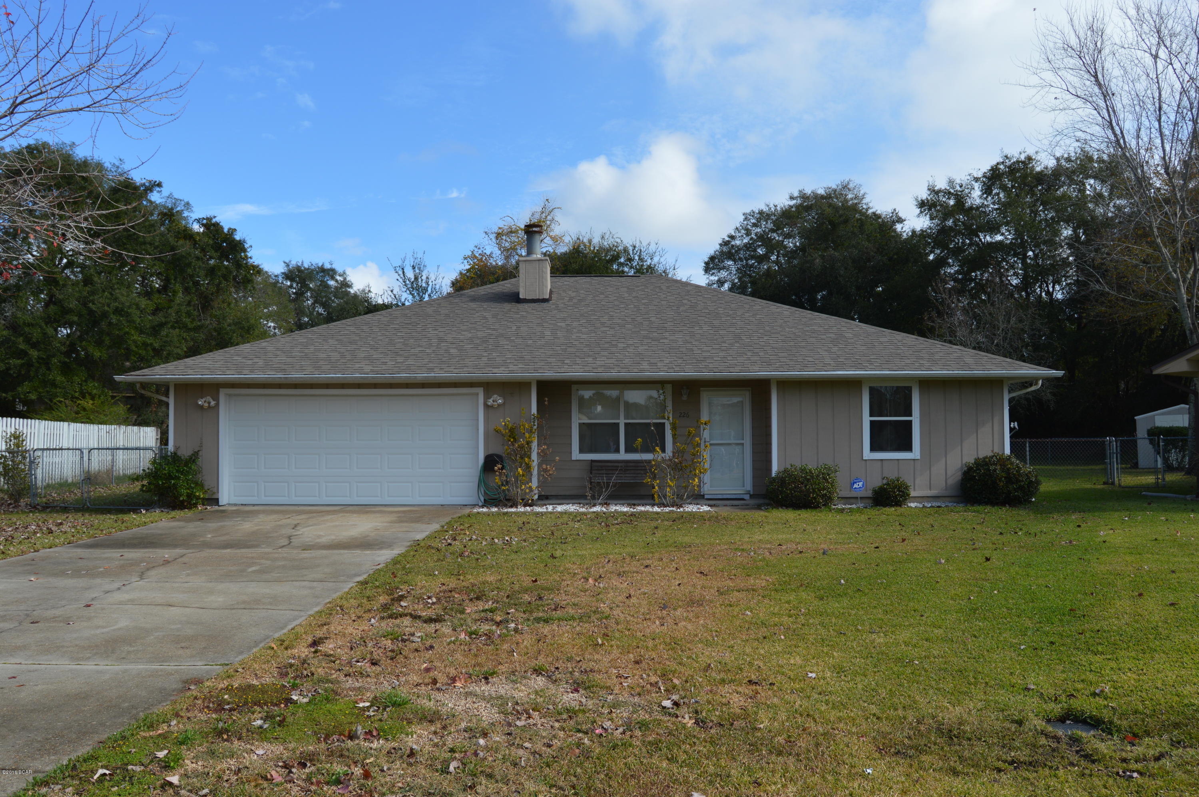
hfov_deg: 64.6
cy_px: 398
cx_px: 600
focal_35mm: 28
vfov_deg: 45.6
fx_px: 948
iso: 100
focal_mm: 19
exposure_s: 1/250
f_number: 8
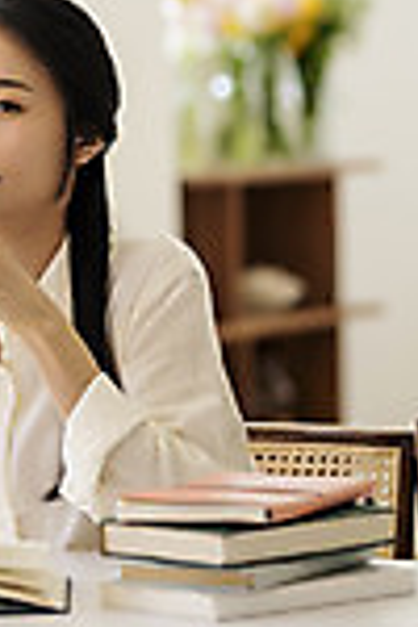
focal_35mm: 227
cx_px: 10
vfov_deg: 9.0
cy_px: -42
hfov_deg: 6.0
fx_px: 3953
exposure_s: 1/500
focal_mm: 85
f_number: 2
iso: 125
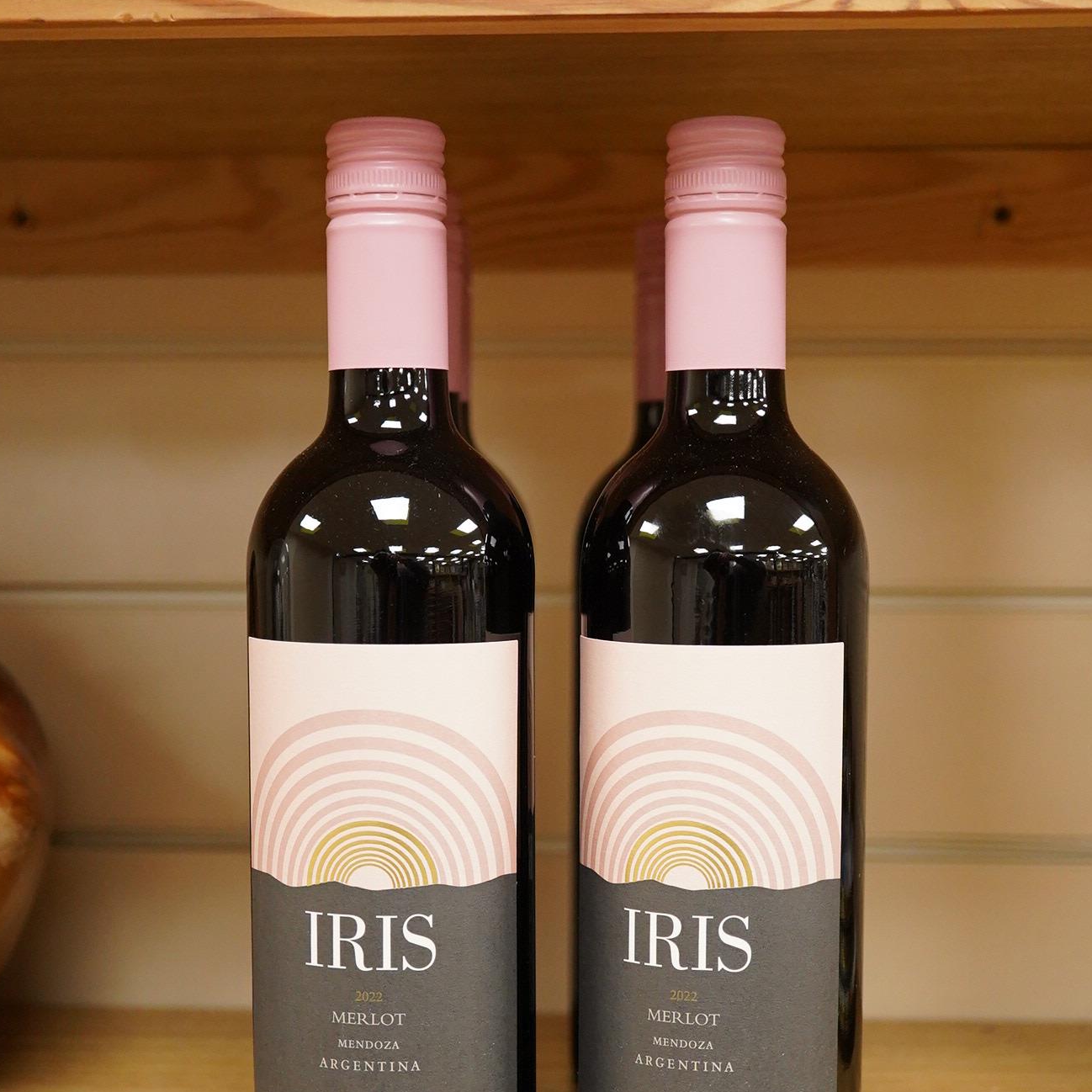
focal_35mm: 58
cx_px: 543
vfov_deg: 29.5
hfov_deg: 29.6
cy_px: 673
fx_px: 2070
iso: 2500
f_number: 3.5
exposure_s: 1/250
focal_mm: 30
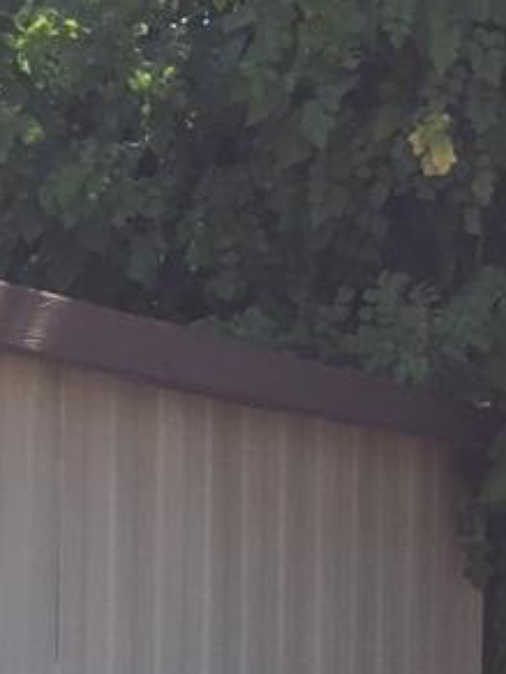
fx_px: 2904
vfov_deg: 13.3
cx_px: 1253
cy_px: 358
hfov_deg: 8.9
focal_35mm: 149
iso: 32
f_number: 2.2
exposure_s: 1/1199
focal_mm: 4.15
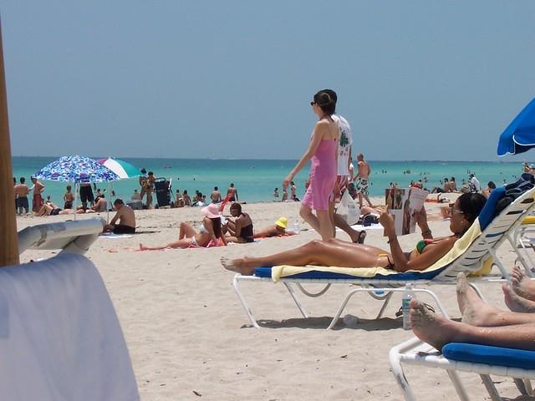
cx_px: 268
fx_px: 1716
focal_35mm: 111
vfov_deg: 13.3
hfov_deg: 17.7
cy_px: 200
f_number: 9.5
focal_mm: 16.8
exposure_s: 1/350
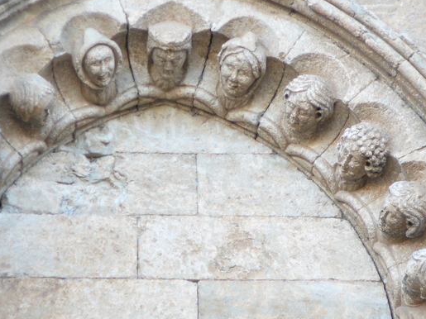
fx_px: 3285
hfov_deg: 7.4
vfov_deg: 5.6
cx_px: 192
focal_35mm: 267
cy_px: 161
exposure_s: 1/50
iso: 80
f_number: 4.1
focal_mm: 34.1
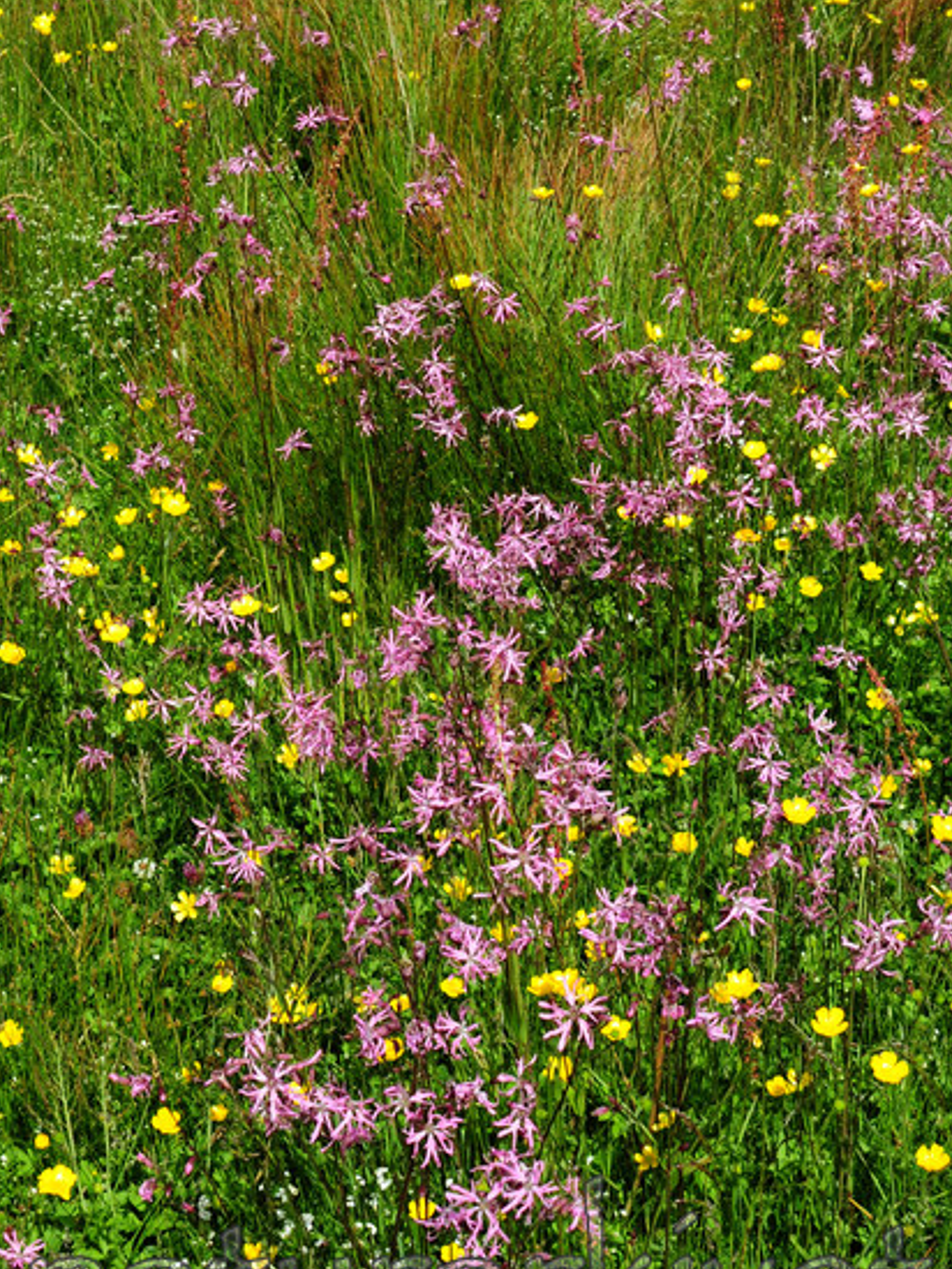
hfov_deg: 23.3
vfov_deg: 30.1
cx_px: 531
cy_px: 294
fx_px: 2309
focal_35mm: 63
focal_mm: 24
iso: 200
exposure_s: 1/500
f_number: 8
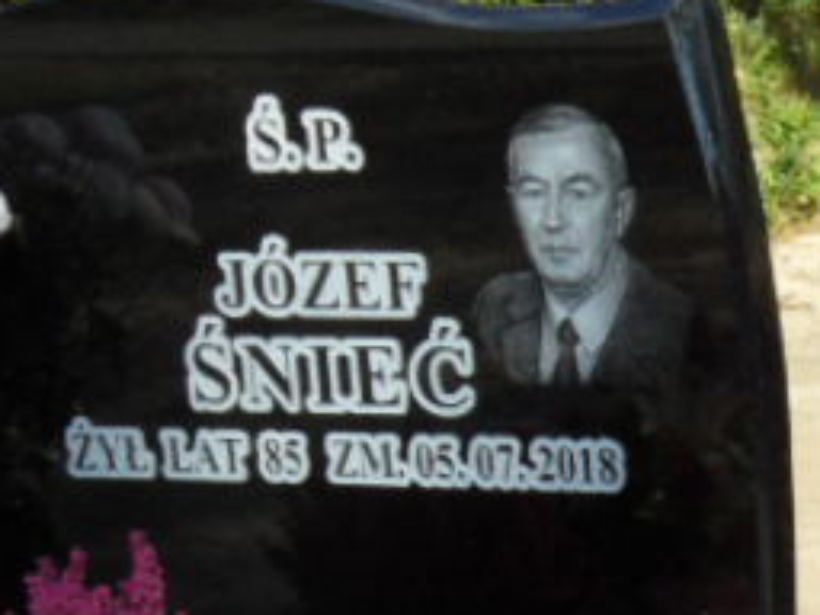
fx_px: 3032
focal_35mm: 128
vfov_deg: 11.4
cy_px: 705
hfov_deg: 14.4
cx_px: 1220
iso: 80
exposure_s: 1/500
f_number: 3.4
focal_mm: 5.3
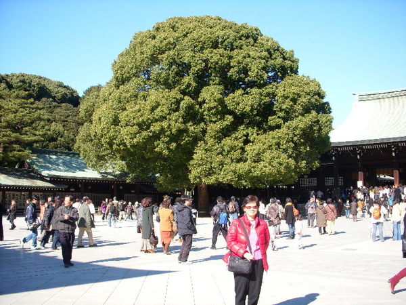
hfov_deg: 49.0
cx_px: 203
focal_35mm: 38
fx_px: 446
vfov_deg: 37.7
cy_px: 152
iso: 100
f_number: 3.3
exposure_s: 1/400
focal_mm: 6.3
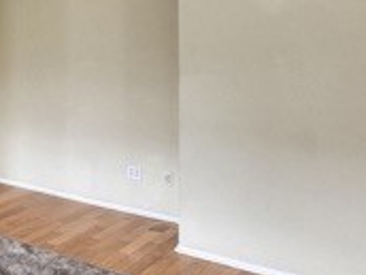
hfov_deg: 31.2
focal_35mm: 52
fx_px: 550
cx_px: -70
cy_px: 34
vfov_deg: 27.2
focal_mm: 2.22
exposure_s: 1/120
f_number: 2.2
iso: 125
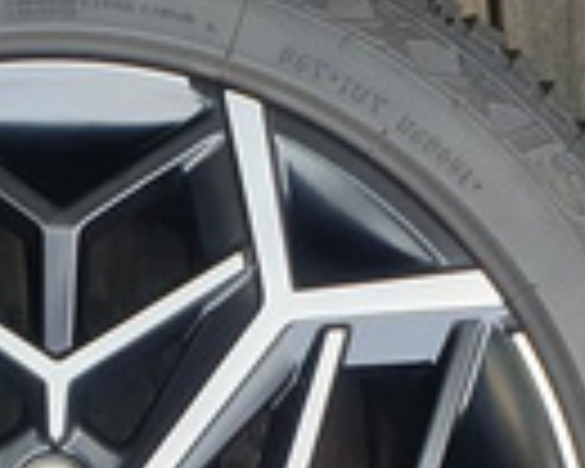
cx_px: 27
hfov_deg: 21.1
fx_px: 1524
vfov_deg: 16.6
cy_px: 598
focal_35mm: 88
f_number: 2.4
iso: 64
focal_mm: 4.32
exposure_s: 1/120
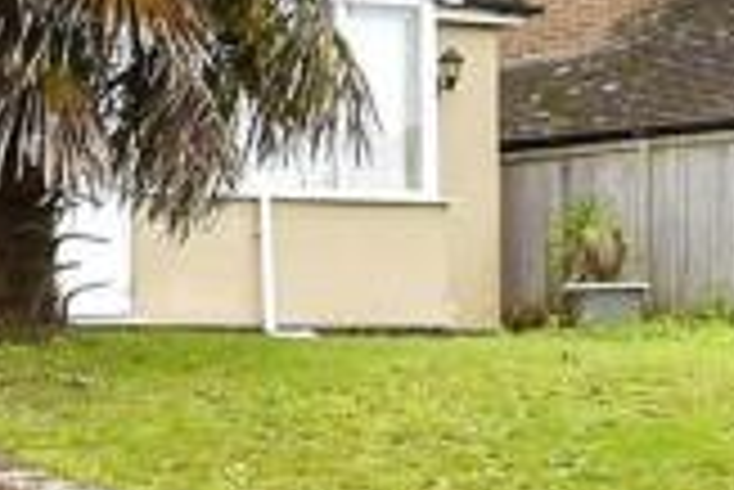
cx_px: -531
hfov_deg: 17.9
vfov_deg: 14.6
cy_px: 299
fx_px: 1918
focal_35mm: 94
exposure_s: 1/160
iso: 160
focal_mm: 10
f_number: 6.3
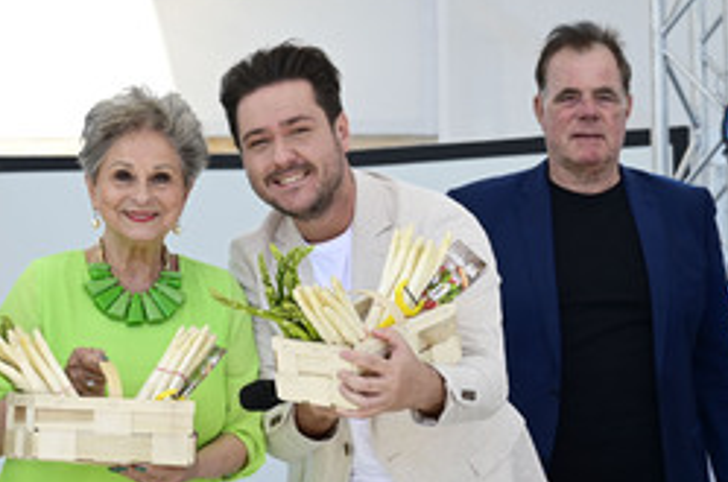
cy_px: 280
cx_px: 209
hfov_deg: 16.1
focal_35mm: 127
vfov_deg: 10.7
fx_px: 2563
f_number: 5
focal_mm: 70
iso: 80
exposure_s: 1/200
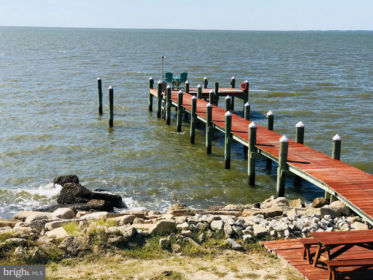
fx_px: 614
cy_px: 140
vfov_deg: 25.7
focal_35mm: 57
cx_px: 186
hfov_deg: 33.8
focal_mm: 6.6
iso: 20
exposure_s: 1/977
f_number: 2.8
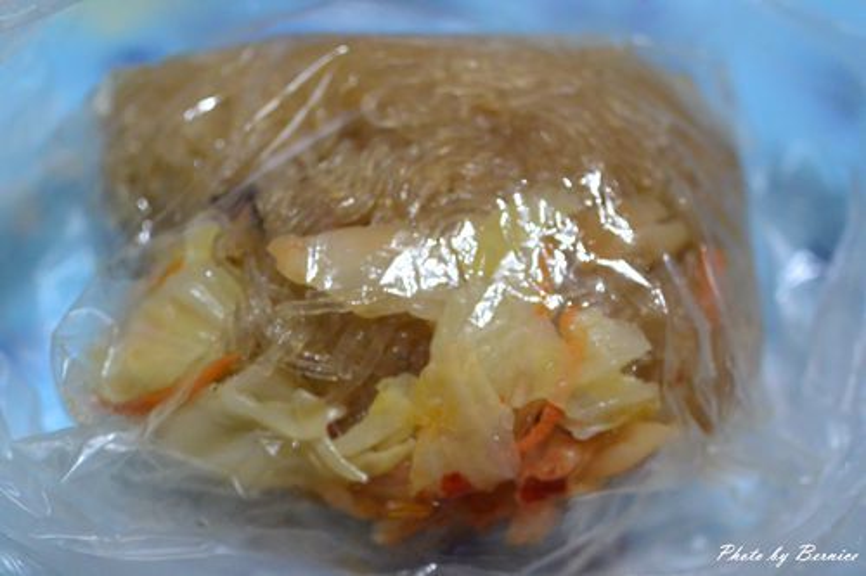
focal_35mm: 49
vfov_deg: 27.5
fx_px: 1178
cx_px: 433
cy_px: 288
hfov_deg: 40.4
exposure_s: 1/100
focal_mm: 18.5
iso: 800
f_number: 1.8
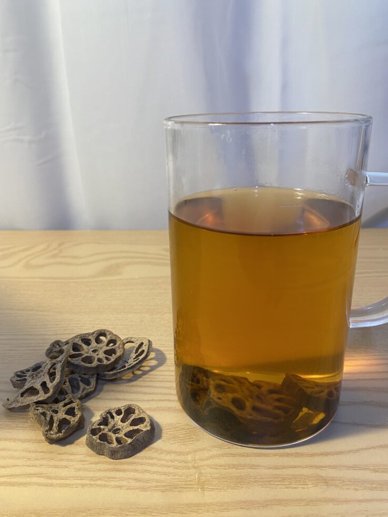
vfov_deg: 65.3
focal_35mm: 27
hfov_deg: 51.4
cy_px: 253
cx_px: 194
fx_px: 403
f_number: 1.8
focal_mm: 4.25
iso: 100
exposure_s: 1/60
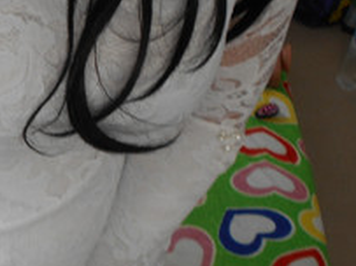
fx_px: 761
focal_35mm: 74
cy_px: 185
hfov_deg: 24.0
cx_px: -70
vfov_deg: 19.8
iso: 80
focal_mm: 5.1
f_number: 3.4
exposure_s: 1/60
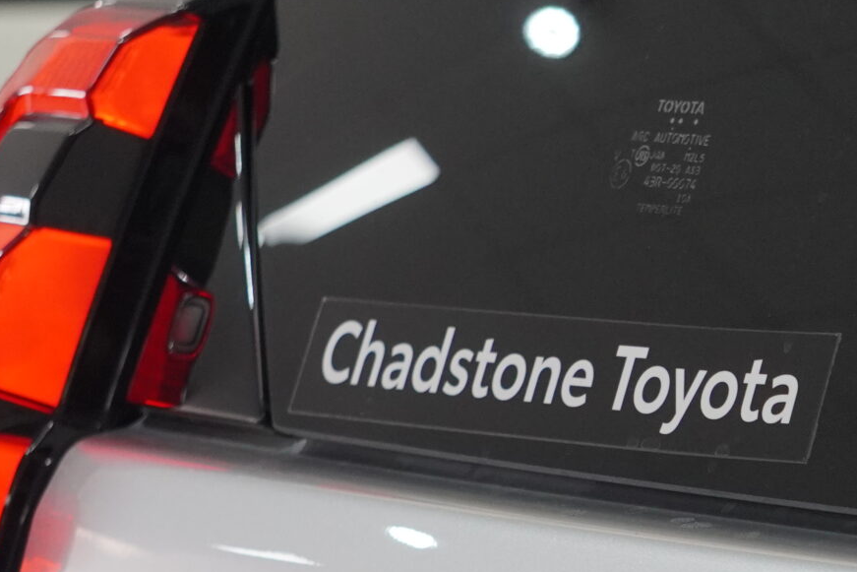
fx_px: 5773
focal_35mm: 242
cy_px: 582
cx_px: 1013
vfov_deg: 5.7
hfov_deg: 8.4
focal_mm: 55
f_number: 5
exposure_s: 1/125
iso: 1250
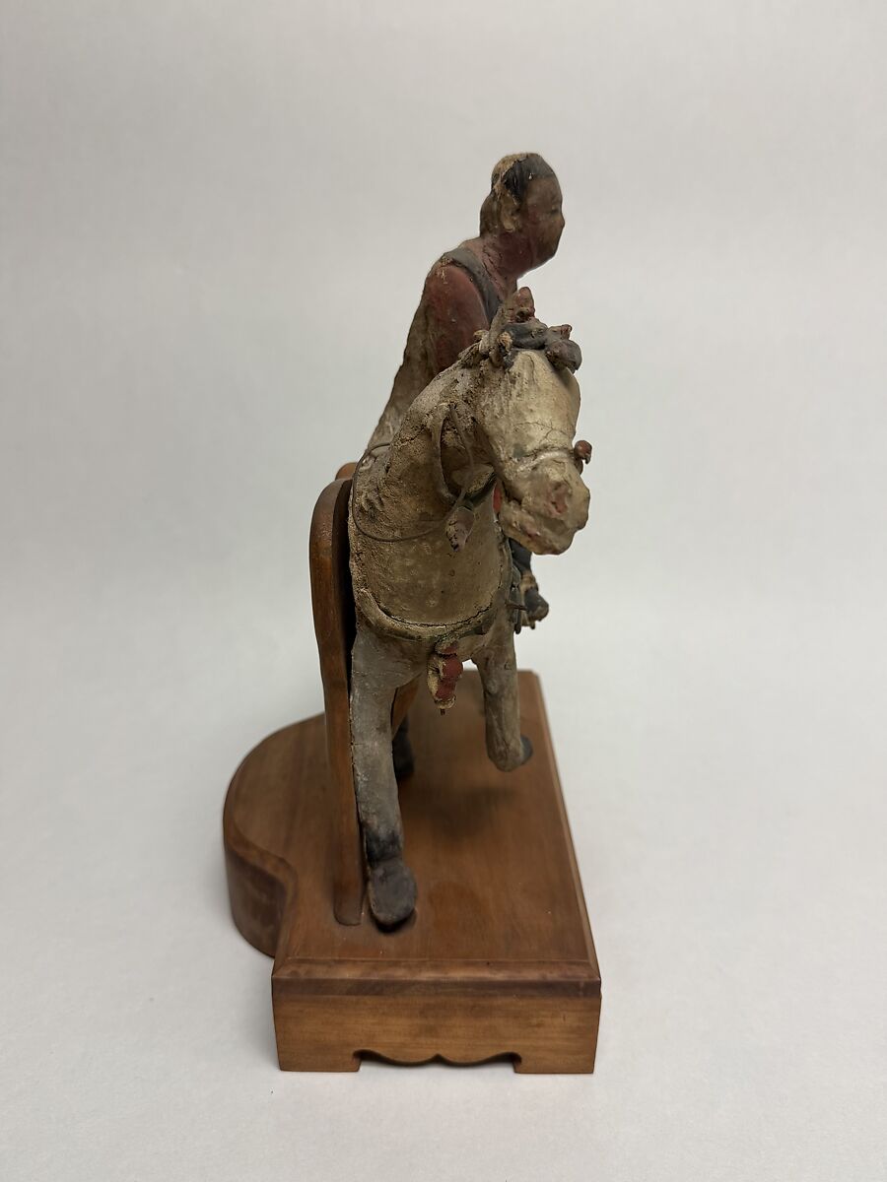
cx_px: 444
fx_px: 820
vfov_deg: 71.6
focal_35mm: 24
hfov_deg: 56.8
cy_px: 591
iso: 160
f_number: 1.78
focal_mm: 6.76
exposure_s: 1/120
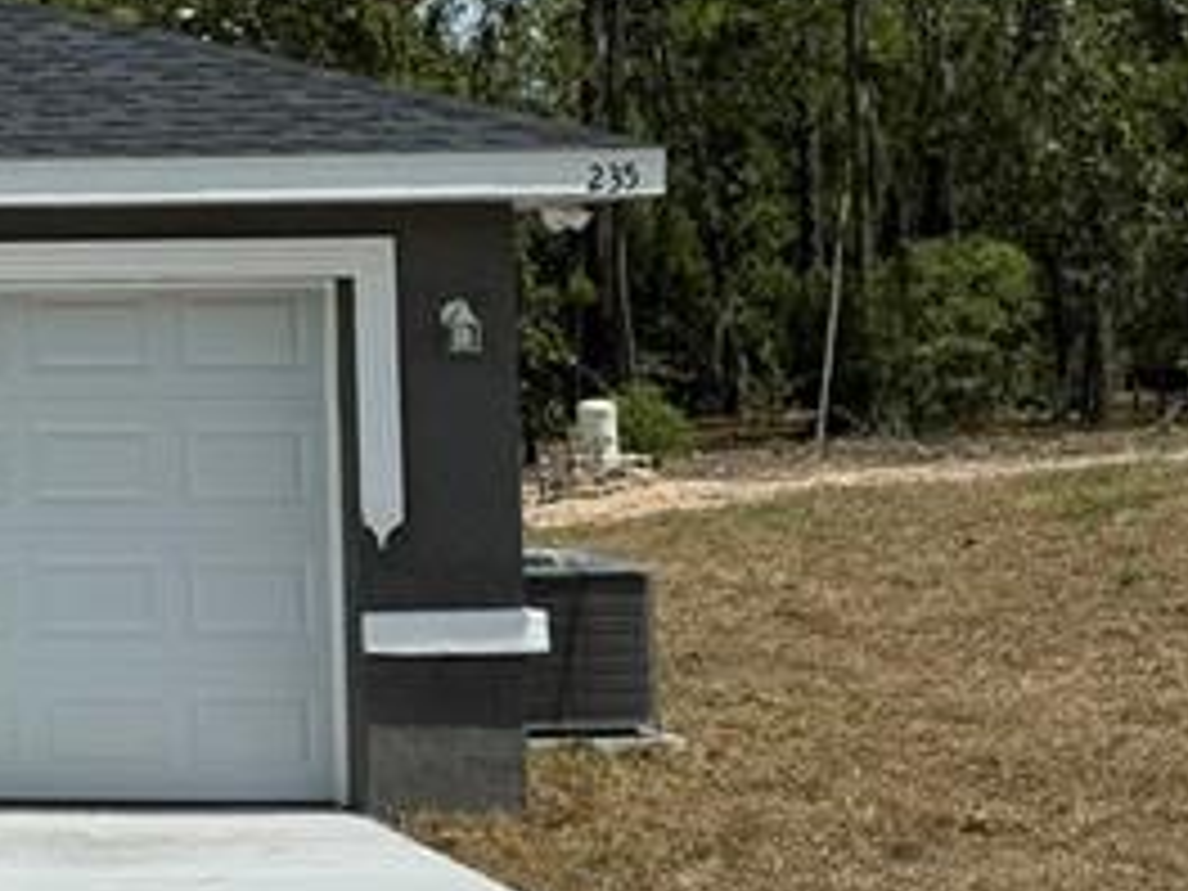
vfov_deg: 15.8
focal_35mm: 93
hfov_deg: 17.7
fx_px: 3192
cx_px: -846
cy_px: 220
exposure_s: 1/7092
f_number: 1.78
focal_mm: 6.76
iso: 80
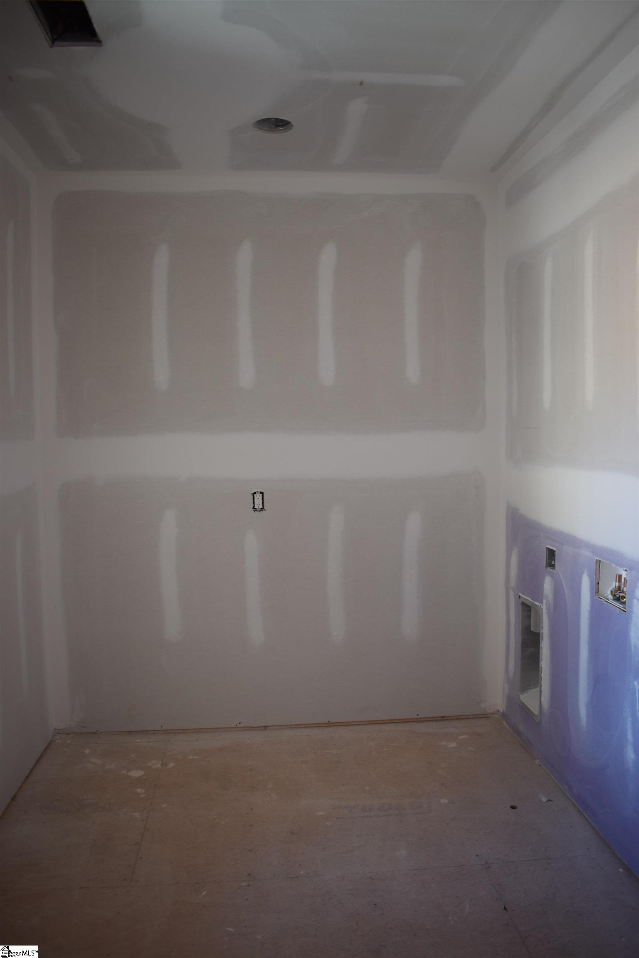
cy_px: 479
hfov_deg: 47.9
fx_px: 718
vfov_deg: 67.4
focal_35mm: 27
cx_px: 320
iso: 400
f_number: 4
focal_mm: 18
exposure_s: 1/80
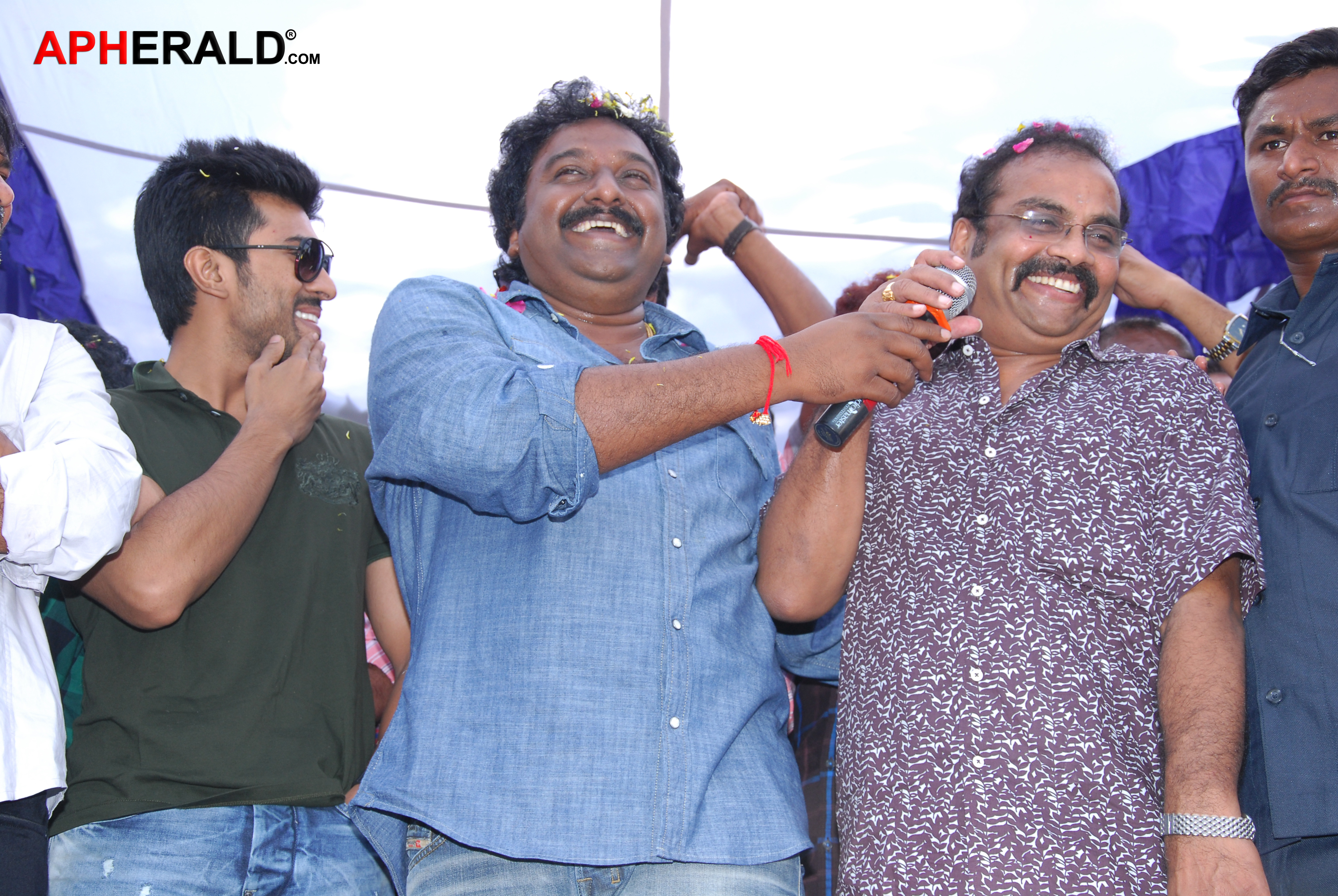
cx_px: 669
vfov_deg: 21.6
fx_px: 2344
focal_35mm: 63
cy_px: 448
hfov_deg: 31.9
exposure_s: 1/125
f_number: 7.1
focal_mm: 42
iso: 250
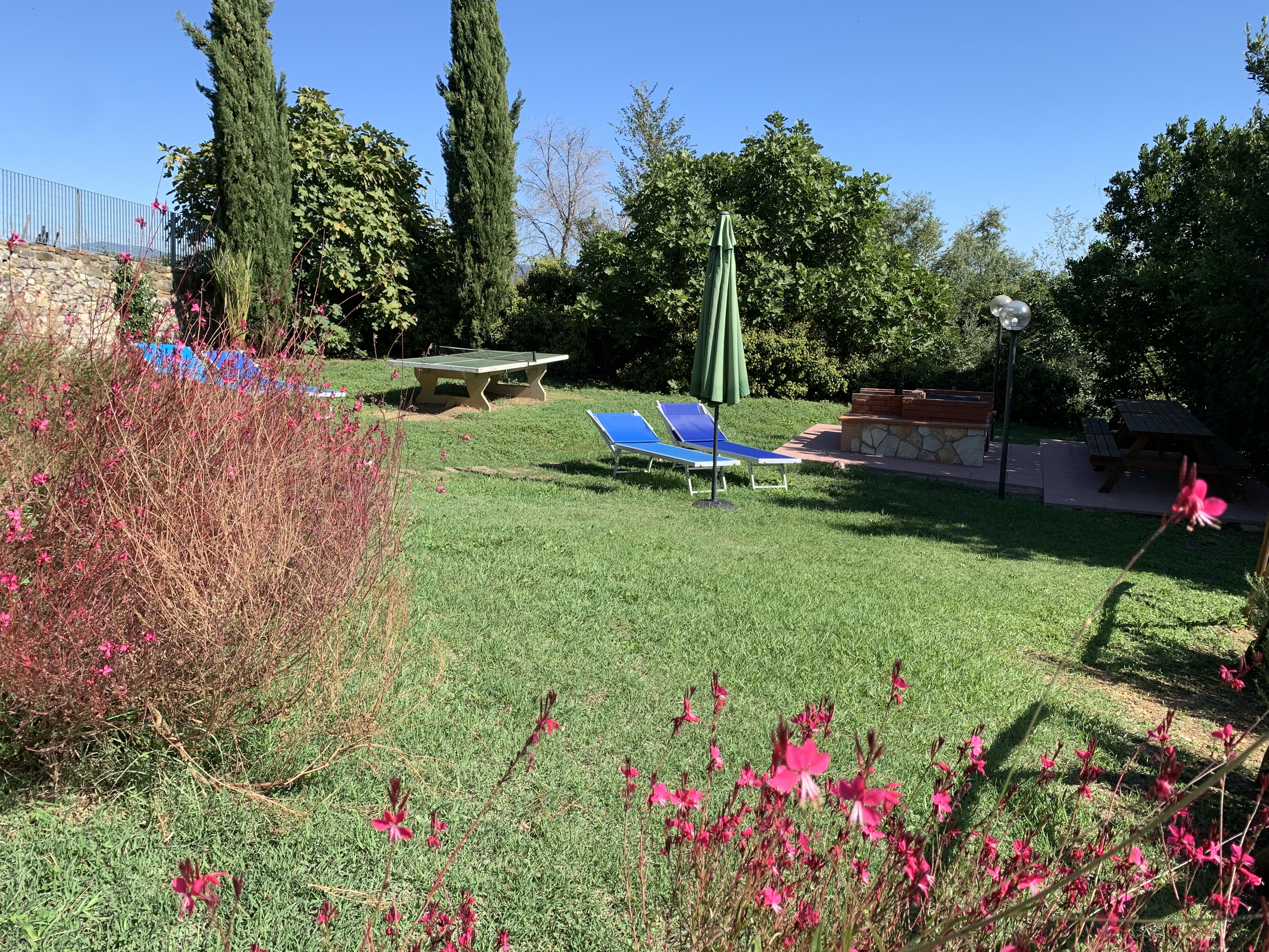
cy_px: 476
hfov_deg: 67.3
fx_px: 953
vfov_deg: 53.1
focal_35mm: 26
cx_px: 634
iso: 25
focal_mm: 4.25
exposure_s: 1/1266
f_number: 1.8
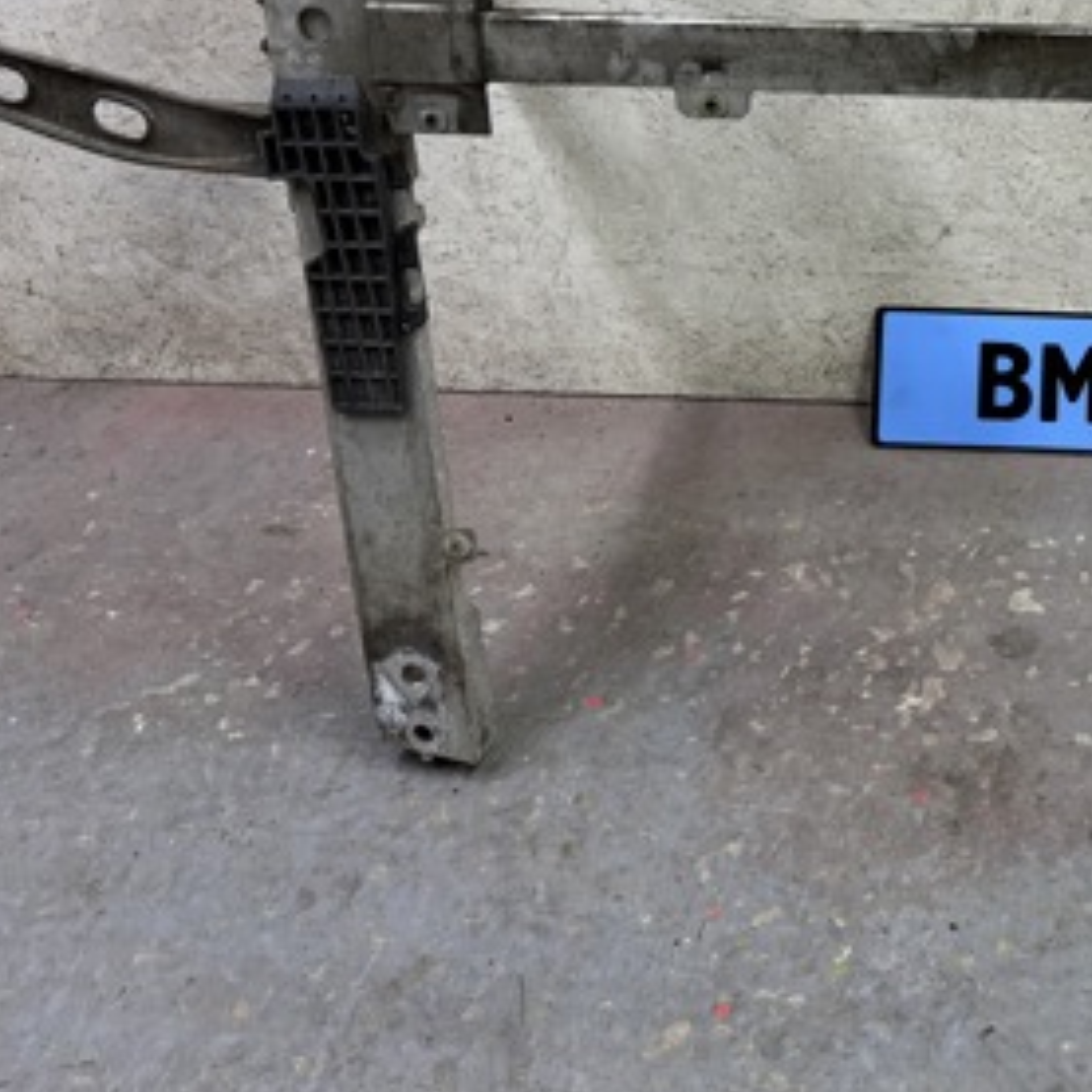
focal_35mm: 49
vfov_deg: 33.7
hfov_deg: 32.3
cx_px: 1053
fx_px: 1749
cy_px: 225
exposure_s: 1/50
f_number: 1.78
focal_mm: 6.76
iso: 200
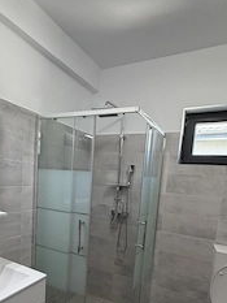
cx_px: 101
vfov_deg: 69.5
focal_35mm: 24
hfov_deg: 56.7
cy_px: 203
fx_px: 210
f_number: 2.2
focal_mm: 2.22
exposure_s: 1/100
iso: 320
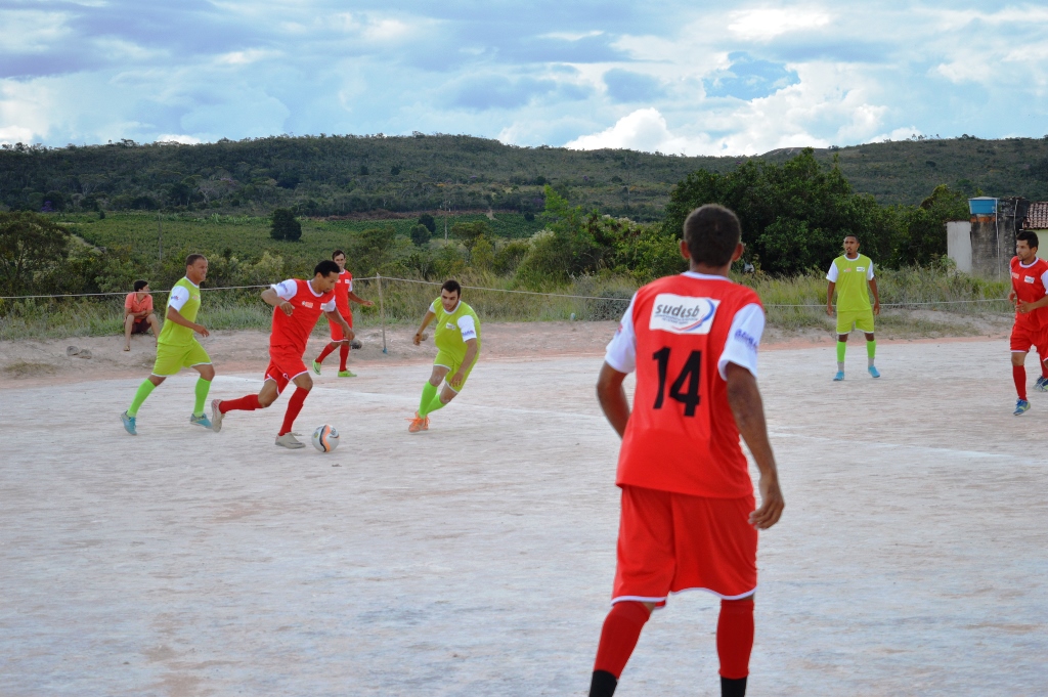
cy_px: 348
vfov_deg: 16.5
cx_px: 524
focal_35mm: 82
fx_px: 2400
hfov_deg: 24.6
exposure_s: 1/1600
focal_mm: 55
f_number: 6.3
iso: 400
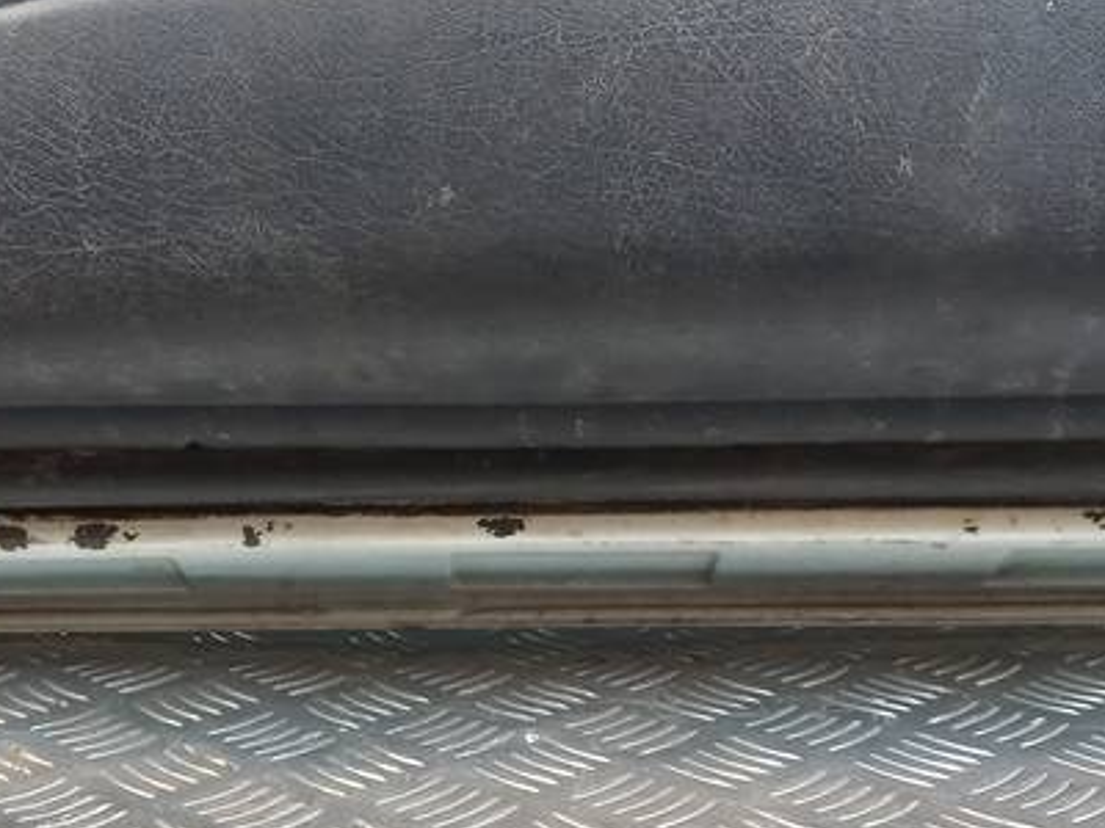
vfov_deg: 22.9
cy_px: 364
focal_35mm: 64
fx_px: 2043
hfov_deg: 30.1
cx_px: 406
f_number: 1.8
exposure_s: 1/50
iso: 64
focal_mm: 4.6
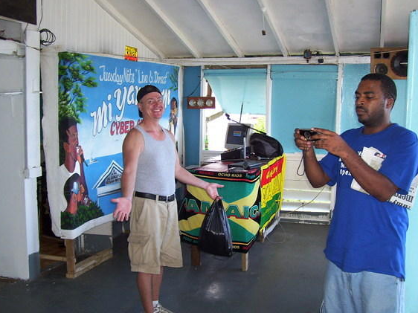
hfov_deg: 45.8
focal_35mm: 41
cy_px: 164
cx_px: 204
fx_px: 495
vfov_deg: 35.1
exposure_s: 1/60
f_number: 2.7
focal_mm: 6
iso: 160
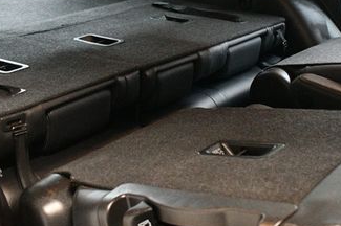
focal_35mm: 67
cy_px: 77
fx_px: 634
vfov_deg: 20.2
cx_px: 193
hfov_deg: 30.1
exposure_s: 1/60
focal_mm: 23
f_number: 3.8
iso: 5600
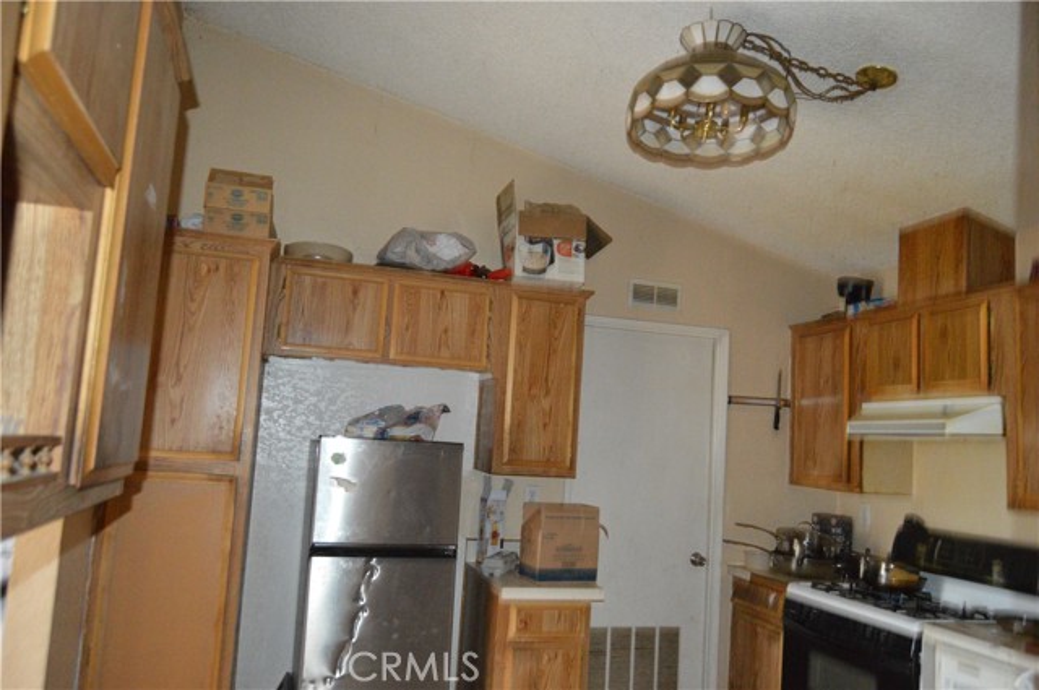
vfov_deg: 47.8
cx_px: 520
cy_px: 345
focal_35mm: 27
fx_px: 778
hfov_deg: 67.4
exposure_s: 1/60
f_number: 3.5
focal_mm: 18
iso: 3200
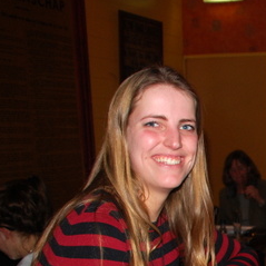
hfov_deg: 19.9
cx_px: 383
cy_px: 266
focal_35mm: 77
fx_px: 669
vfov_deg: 21.7
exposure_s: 1/60
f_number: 3.5
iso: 200
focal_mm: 18
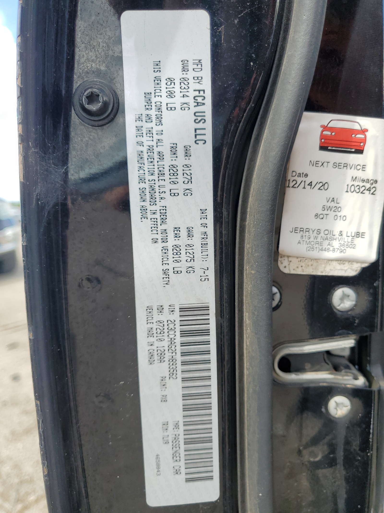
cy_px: 256
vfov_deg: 67.3
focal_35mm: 26
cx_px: 192
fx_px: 385
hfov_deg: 53.1
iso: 50
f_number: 1.5
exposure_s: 1/714
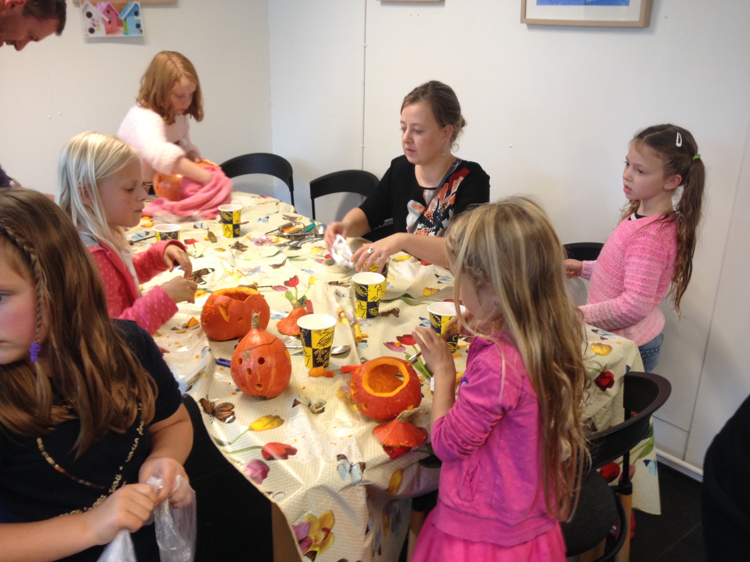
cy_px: 281
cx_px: 375
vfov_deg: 40.7
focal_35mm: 35
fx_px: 758
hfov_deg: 52.6
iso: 100
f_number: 2.4
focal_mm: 4.28
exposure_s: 1/20
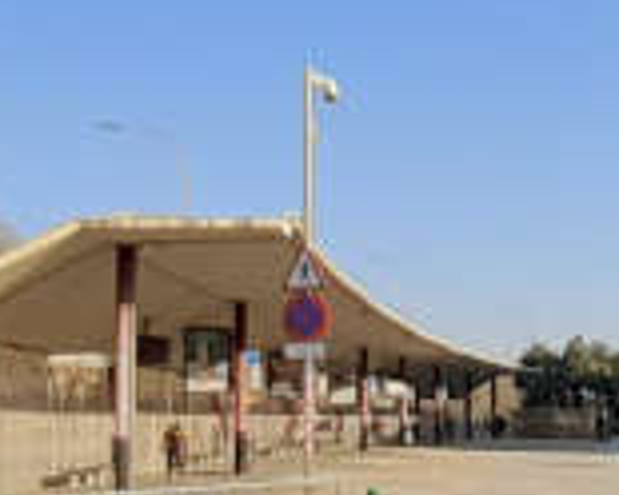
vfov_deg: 24.0
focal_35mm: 63
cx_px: 655
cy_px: 367
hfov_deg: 27.8
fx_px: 1154
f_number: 2.2
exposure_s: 1/720
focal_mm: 1.13
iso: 40
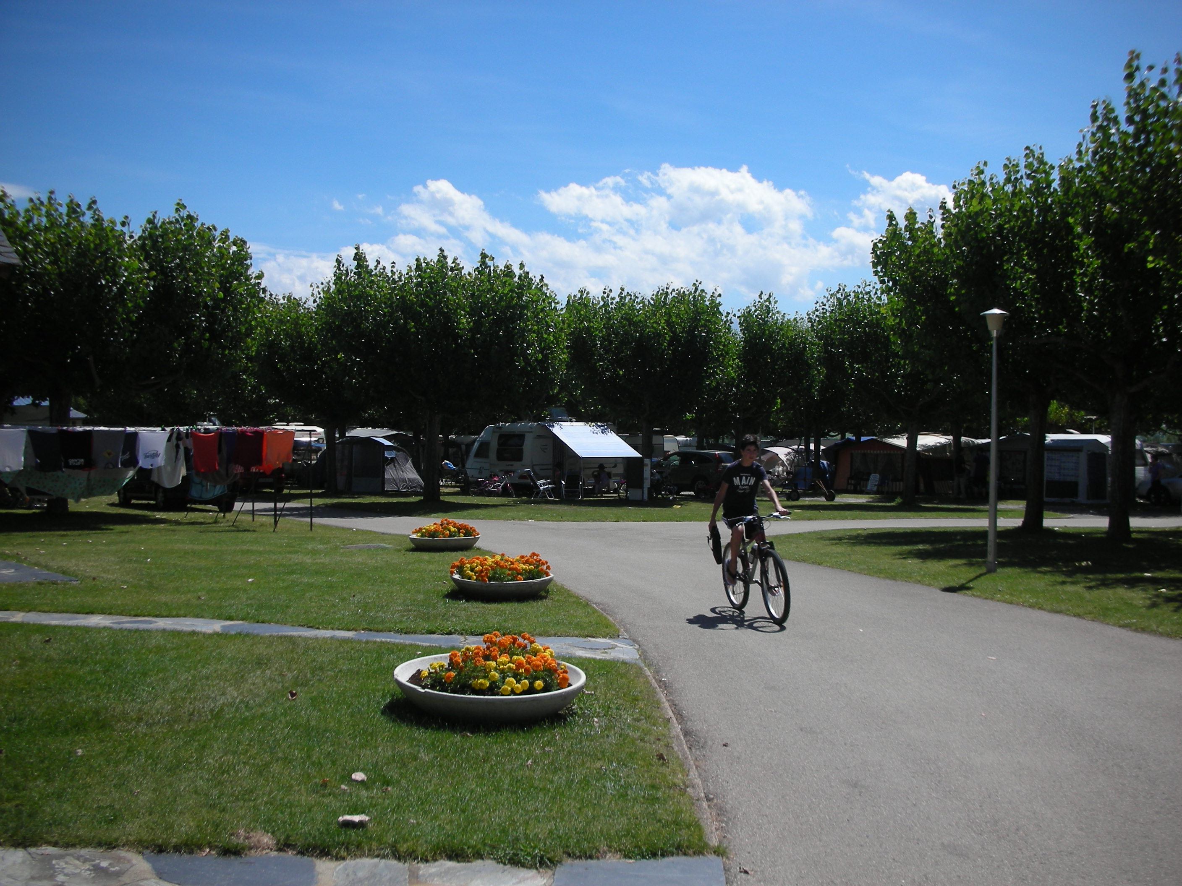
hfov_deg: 52.6
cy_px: 443
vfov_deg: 40.7
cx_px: 591
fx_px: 1195
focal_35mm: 35
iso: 50
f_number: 8.5
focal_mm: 5.8
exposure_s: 1/113
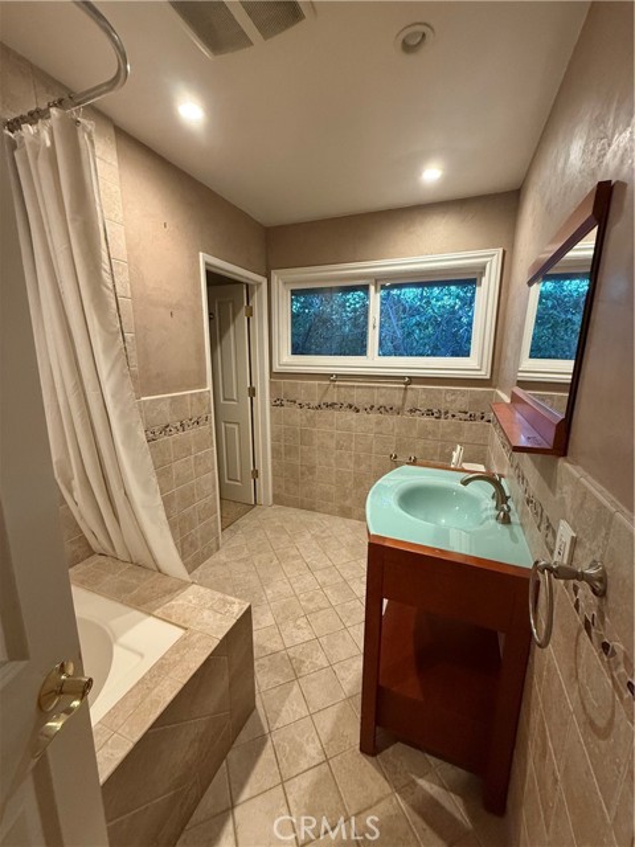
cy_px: 424
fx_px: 342
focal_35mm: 14
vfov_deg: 102.1
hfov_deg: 85.7
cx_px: 318
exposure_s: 1/60
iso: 500
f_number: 2.2
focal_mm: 2.22
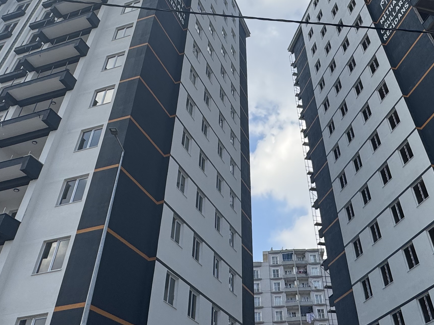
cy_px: 50
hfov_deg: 55.1
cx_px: 254
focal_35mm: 33
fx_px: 414
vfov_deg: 40.6
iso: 50
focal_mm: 2.22
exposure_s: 1/1832
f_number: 2.2
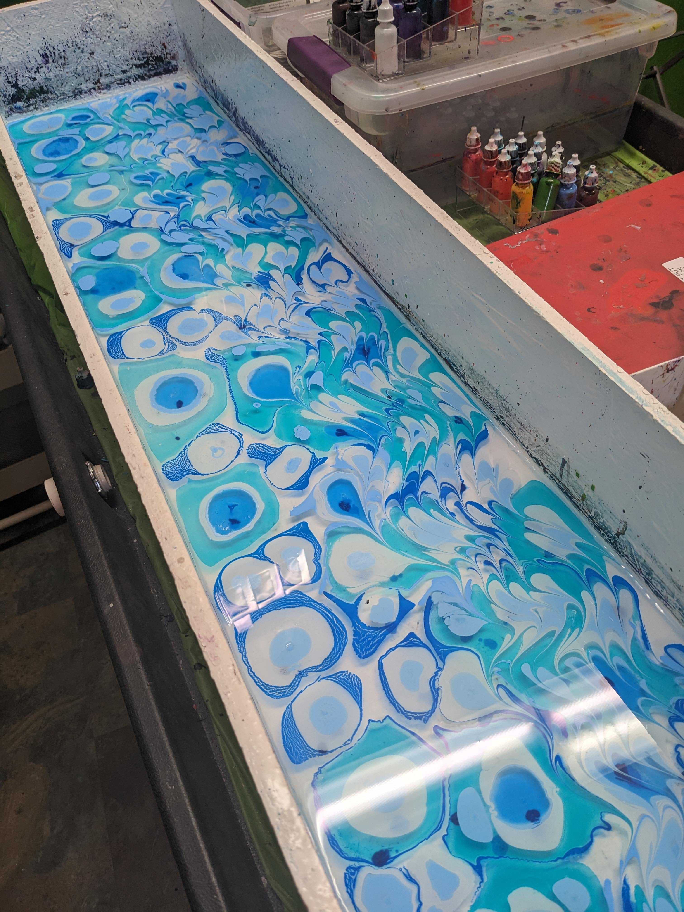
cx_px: 342
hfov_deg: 51.4
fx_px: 711
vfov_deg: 65.3
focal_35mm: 27
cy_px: 456
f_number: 1.73
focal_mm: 4.38
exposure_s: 1/60
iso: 60
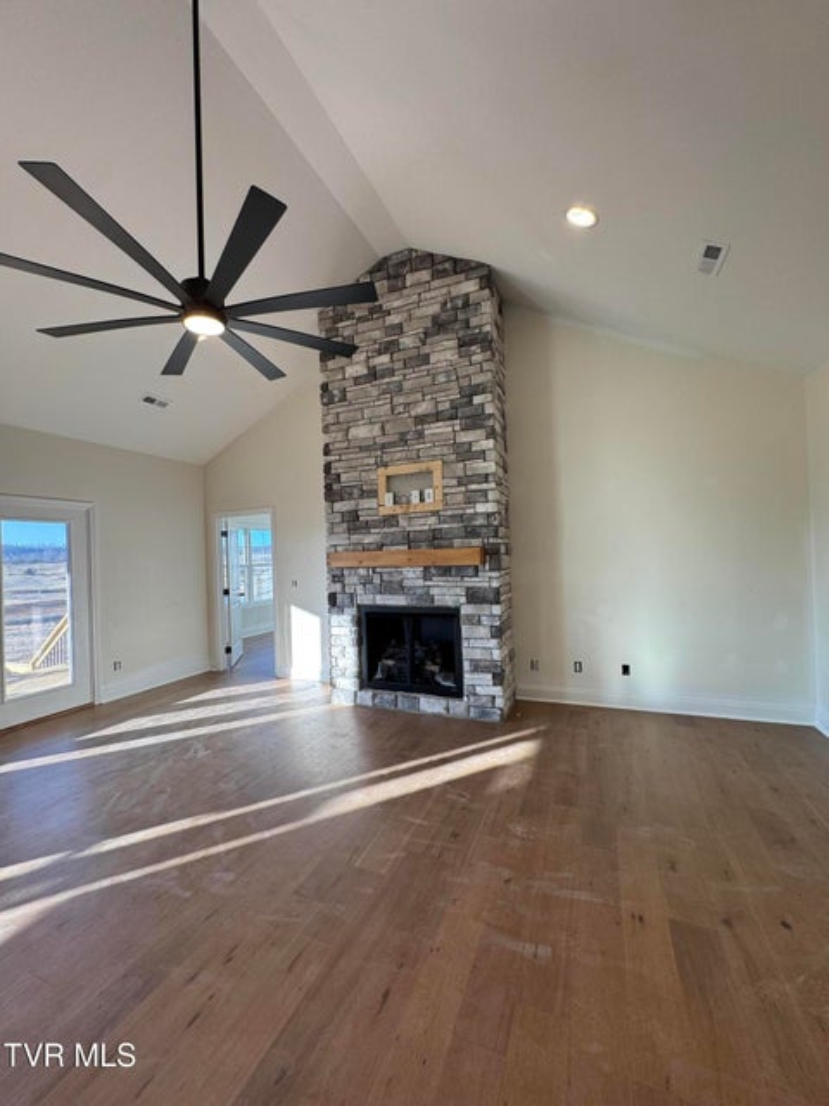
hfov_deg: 85.7
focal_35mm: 14
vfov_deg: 102.1
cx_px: 414
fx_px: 447
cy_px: 553
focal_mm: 2.22
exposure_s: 1/120
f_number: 2.2
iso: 64
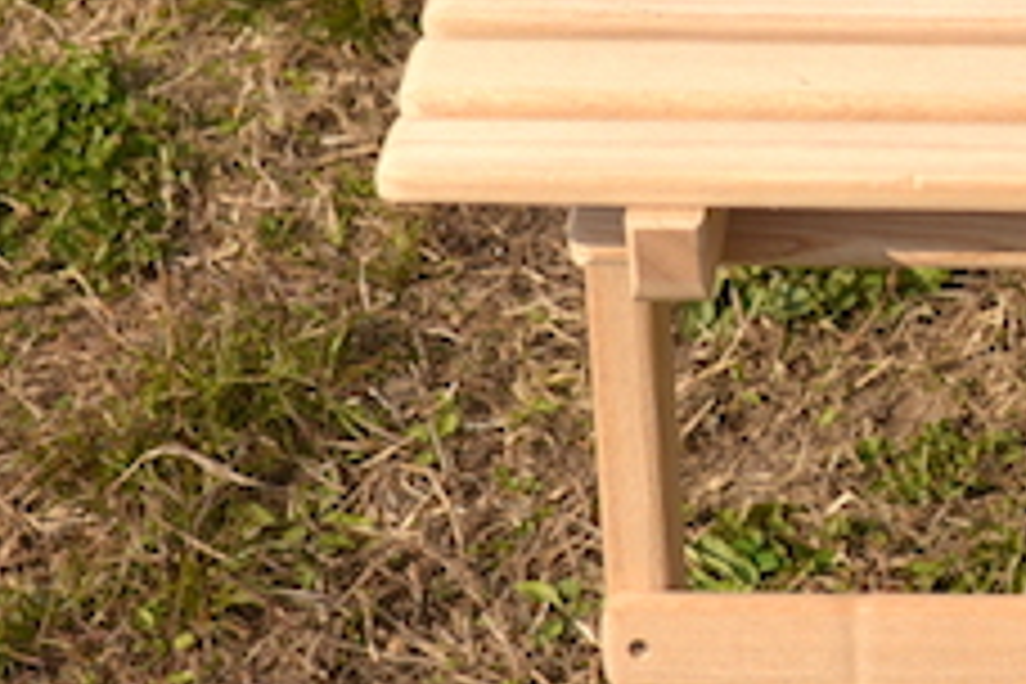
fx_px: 4759
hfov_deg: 11.9
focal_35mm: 167
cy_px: 22
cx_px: 1408
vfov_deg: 8.2
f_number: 8
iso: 400
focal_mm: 38
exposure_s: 1/1250
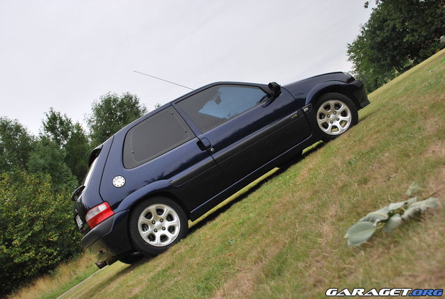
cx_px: 222
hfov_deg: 49.4
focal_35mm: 39
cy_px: 150
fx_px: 483
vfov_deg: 34.4
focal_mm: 26
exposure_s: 1/125
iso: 140
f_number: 5.6
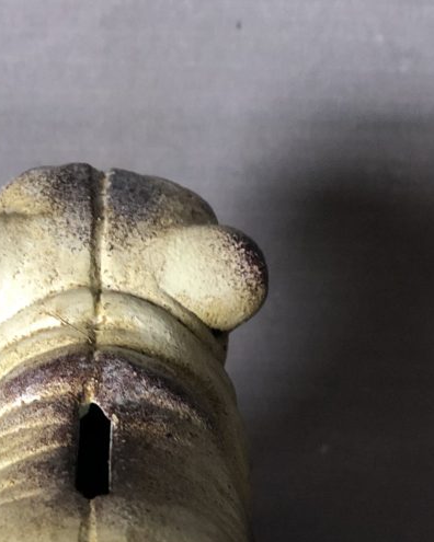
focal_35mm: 105
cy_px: 534
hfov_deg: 14.6
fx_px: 1686
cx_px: 148
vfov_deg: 17.9
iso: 160
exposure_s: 1/25
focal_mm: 6
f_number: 2.4
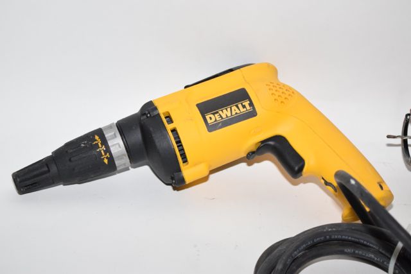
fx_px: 942
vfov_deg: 16.6
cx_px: 206
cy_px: 137
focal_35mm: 82
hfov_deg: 24.6
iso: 1600
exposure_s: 1/125
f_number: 5.6
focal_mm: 55
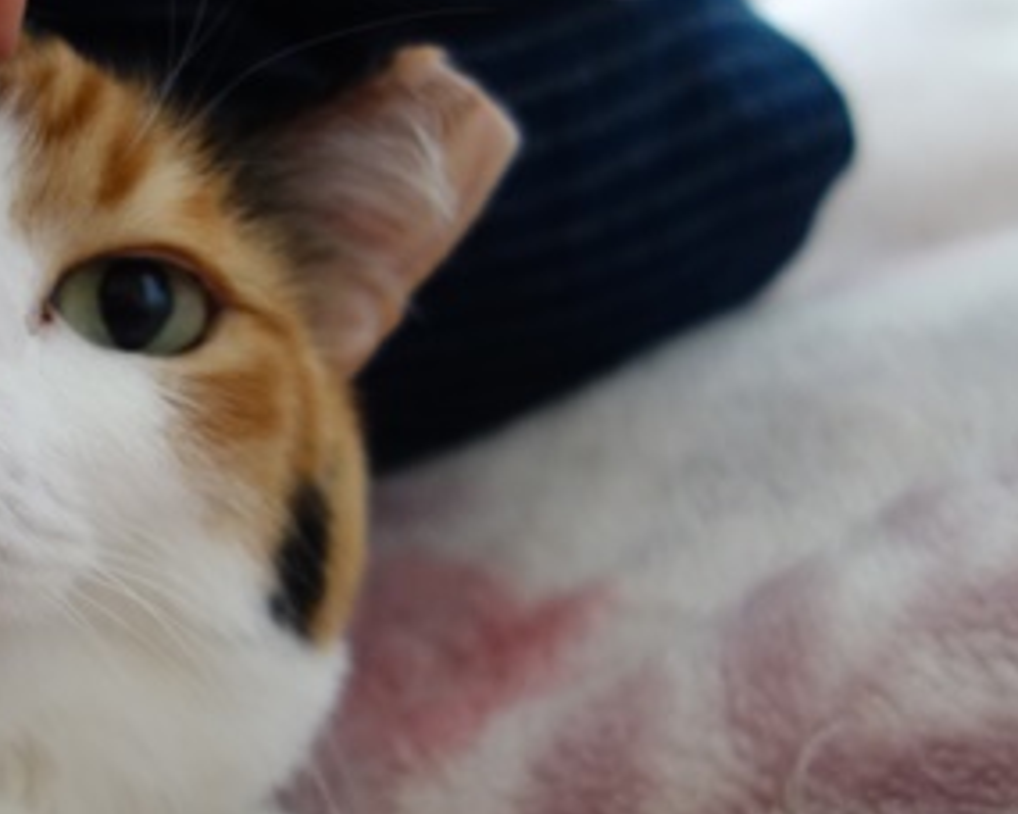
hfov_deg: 30.7
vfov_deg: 25.8
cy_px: 391
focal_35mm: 59
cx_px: 125
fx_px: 1778
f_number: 1.8
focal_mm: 10.4
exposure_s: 1/30
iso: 400
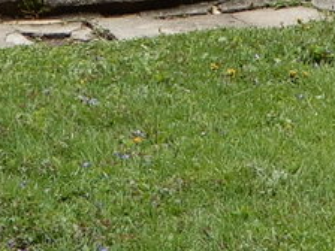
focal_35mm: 321
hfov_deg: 6.2
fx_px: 3107
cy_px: -329
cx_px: 254
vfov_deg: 4.5
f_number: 4
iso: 80
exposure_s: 1/80
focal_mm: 8.9
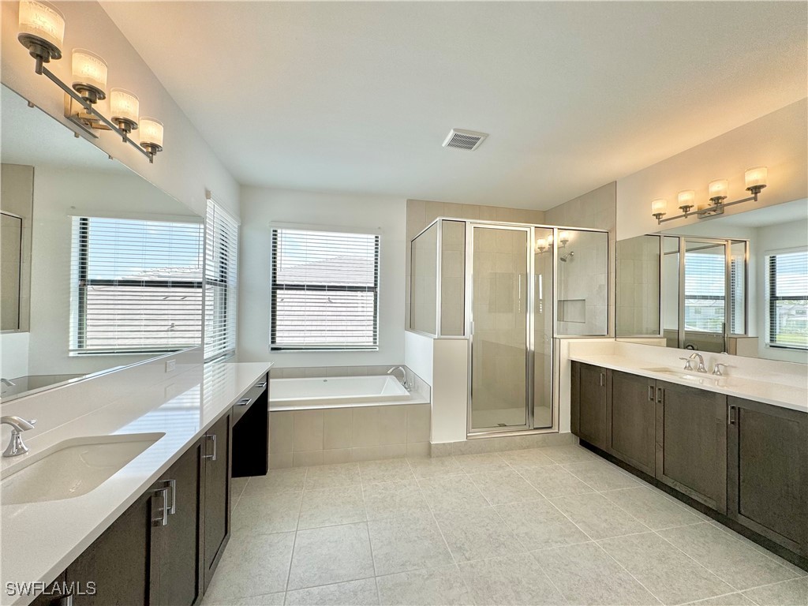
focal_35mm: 14
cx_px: 404
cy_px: 303
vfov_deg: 85.7
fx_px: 327
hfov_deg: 102.1
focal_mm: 2.22
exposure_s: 1/238
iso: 40
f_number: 2.2
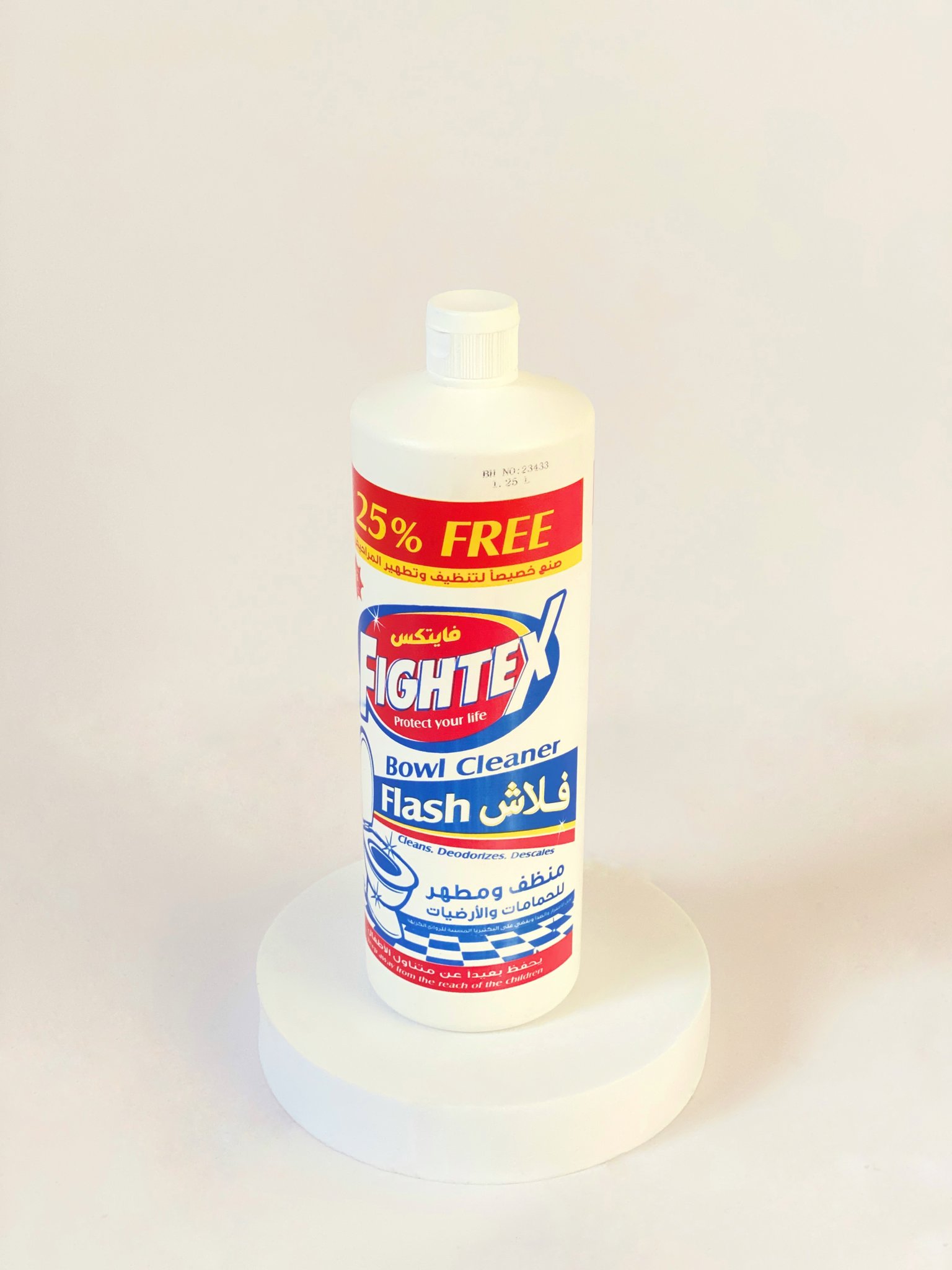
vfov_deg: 36.8
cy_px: 635
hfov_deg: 28.0
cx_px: 476
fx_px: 1907
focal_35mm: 52
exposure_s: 1/122
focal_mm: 6
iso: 160
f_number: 2
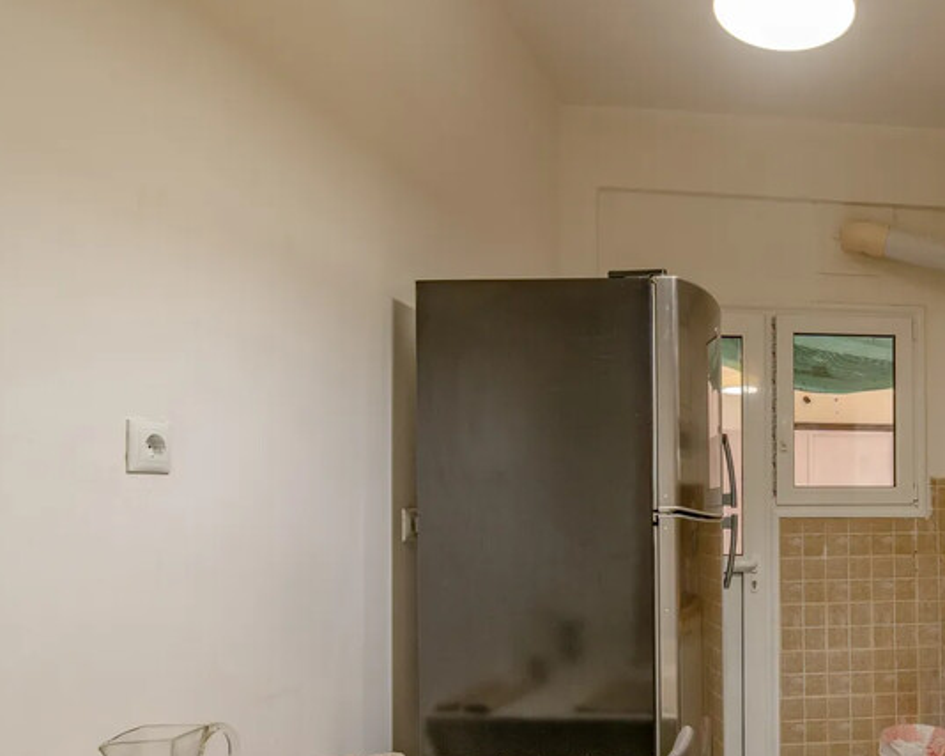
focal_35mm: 27
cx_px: 819
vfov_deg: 52.2
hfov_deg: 56.8
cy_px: 503
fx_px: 755
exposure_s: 1/8
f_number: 5
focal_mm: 15
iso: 200
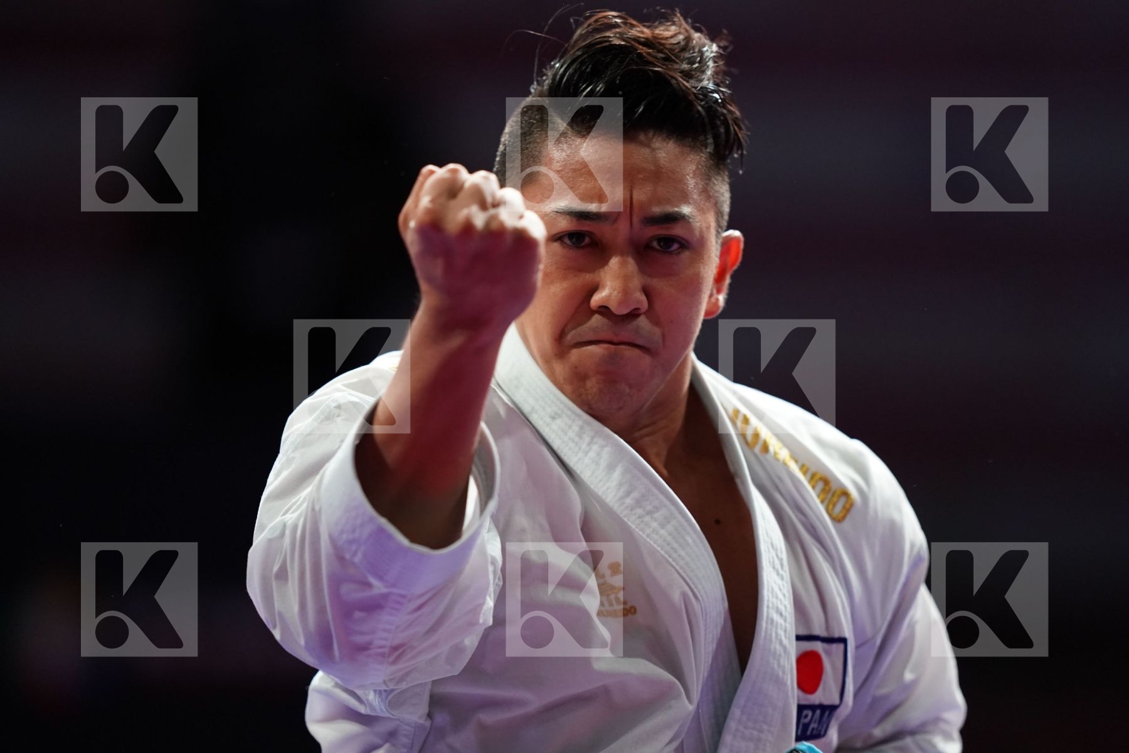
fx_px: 12543
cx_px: 564
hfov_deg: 5.2
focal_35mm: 400
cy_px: 376
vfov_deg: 3.4
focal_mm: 400
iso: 3200
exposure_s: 1/500
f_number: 2.8
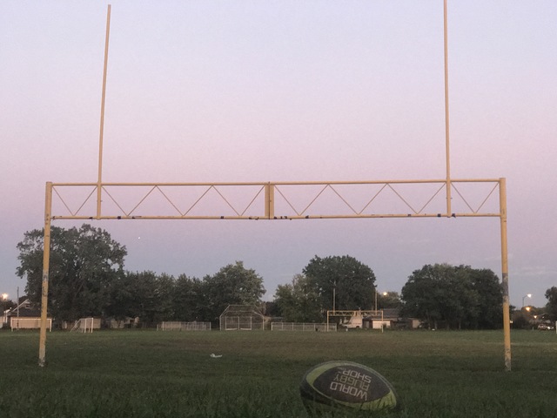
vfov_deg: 25.7
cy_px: 209
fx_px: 917
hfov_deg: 33.8
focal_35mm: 57
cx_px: 278
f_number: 2.8
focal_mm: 6.6
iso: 250
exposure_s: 1/60
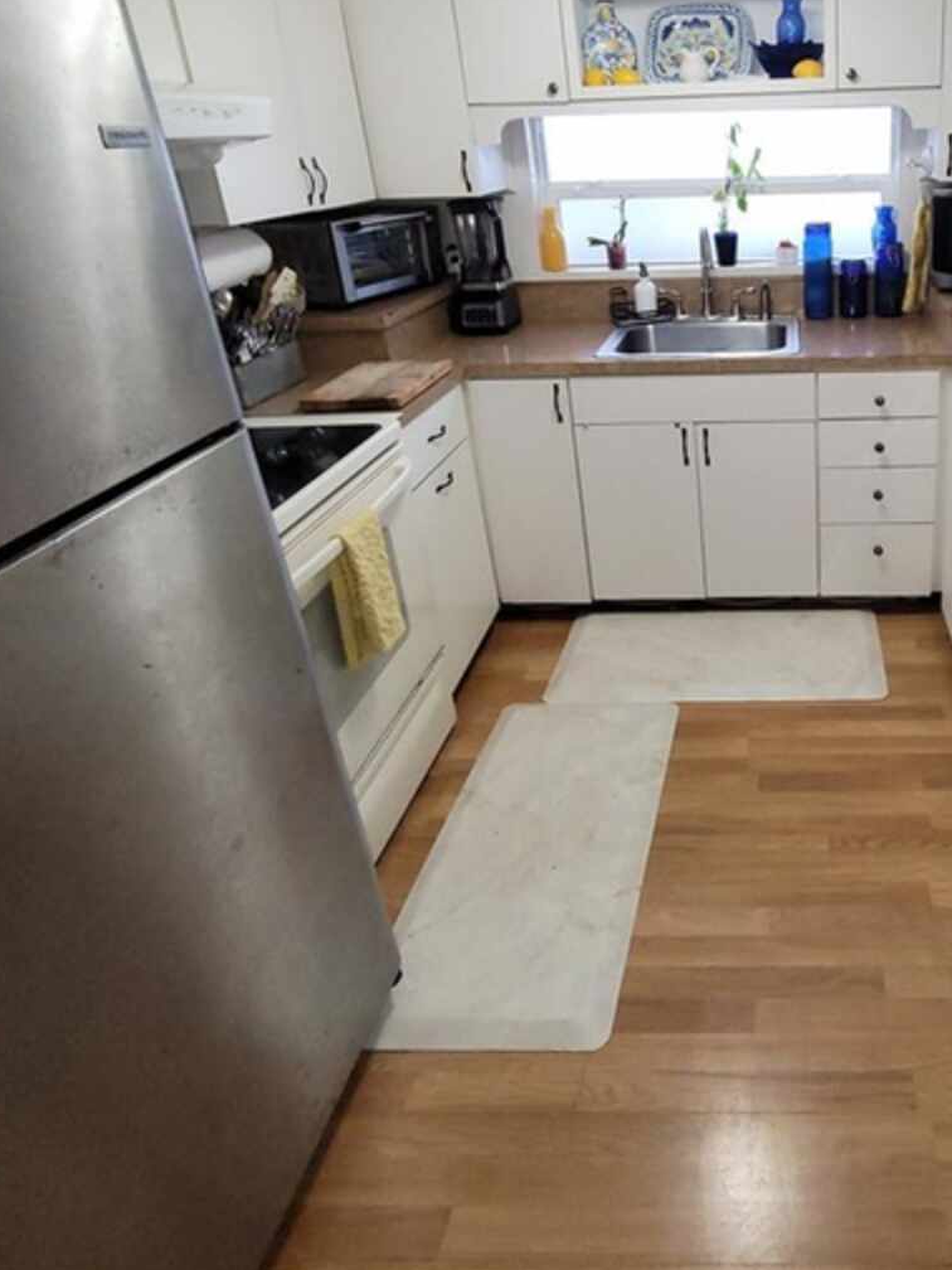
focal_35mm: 22
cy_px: 465
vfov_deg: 74.9
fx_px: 807
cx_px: 771
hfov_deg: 56.4
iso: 400
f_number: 2.2
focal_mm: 2.2
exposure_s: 1/60
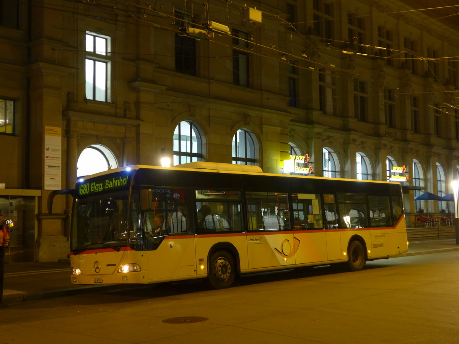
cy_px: 172
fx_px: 610
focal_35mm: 46
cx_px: 230
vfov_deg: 31.5
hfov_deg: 41.2
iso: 500
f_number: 3
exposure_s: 1/8
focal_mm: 9.5
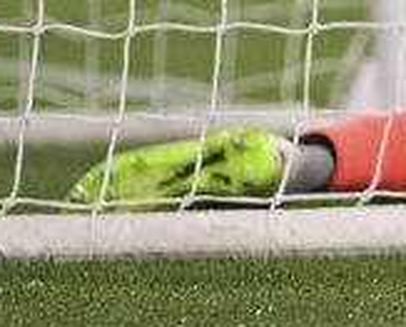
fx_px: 20560
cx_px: 645
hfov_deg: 1.1
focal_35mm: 1708
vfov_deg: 0.9
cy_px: -486
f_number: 4
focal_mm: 290
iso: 2500
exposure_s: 1/1250
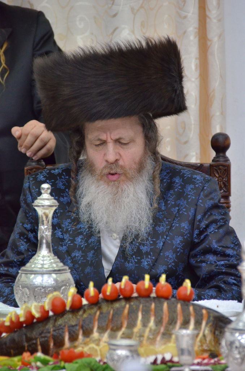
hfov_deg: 4.0
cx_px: 122
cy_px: 186
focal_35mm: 345
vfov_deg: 6.0
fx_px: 3538
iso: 2000
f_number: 6.3
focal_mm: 230
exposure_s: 1/160
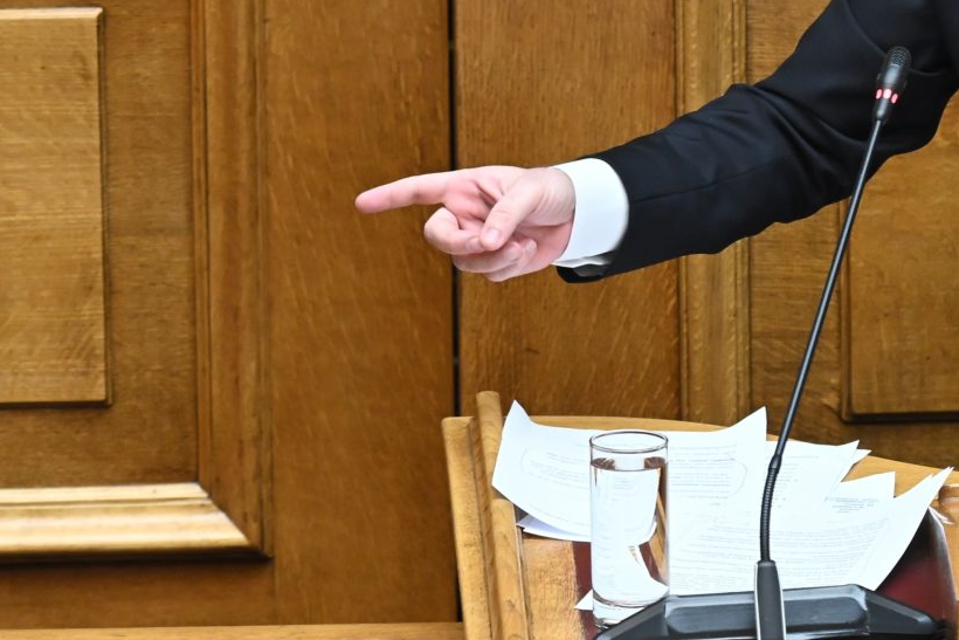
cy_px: 37
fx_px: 19955
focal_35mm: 749
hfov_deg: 2.8
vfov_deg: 1.8
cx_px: 522
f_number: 6
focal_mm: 300
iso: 3600
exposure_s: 1/250
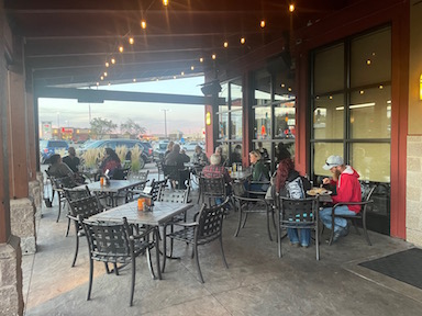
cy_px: 158
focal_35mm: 26
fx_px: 317
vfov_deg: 53.1
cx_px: 211
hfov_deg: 67.3
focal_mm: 4.2
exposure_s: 1/60
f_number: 1.6
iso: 320
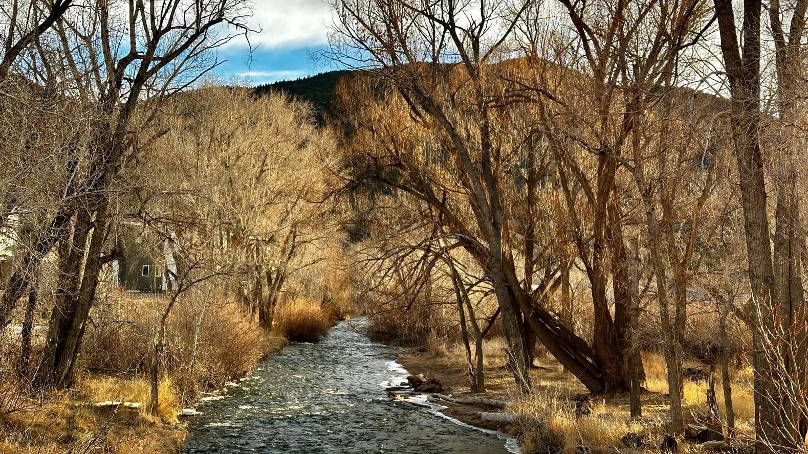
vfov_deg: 22.6
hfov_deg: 39.2
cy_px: 207
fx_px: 1135
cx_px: 399
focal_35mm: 53
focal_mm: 6.86
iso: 64
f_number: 1.78
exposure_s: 1/843
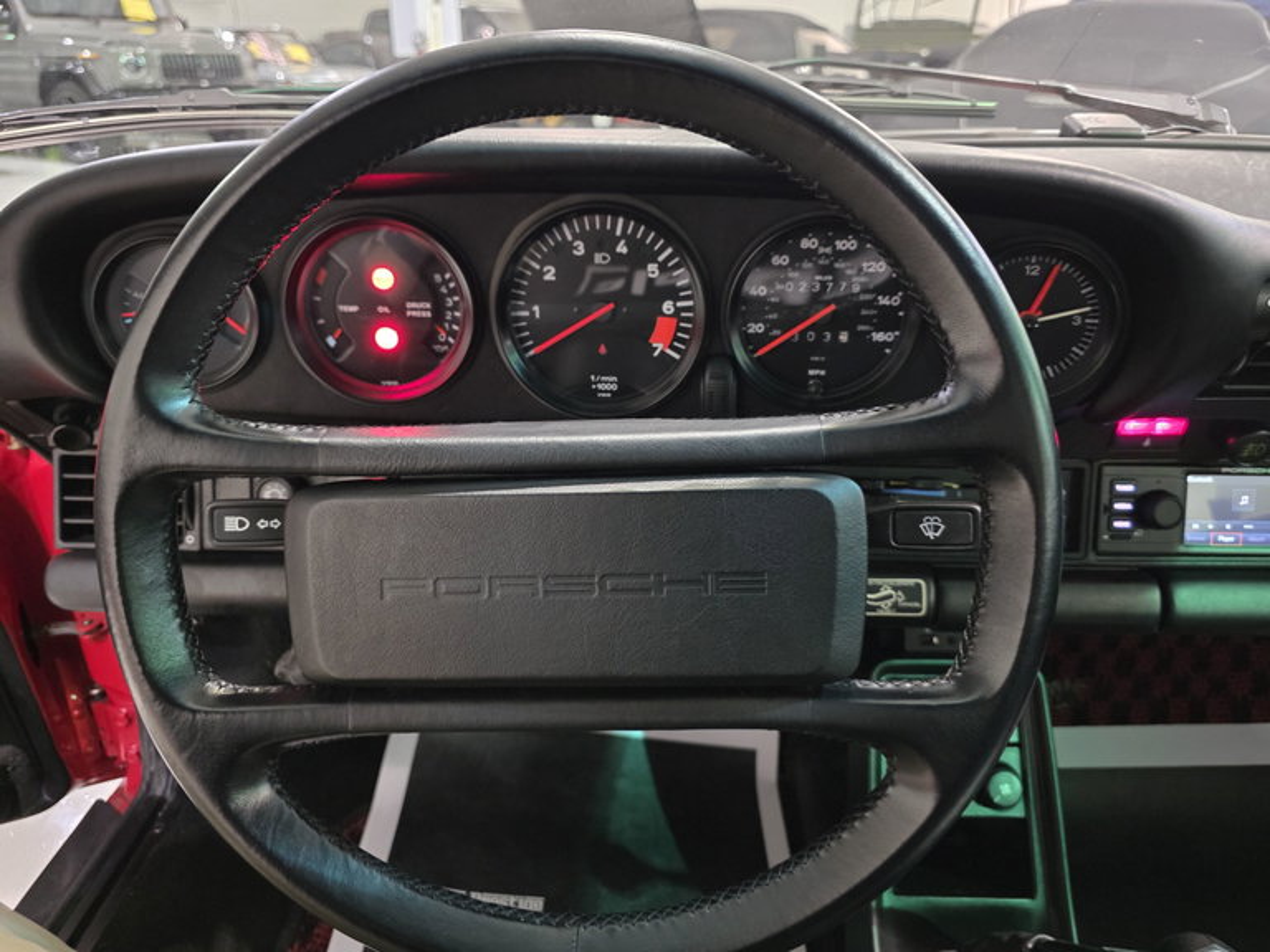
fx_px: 844
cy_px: 476
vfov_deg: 58.9
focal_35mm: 23
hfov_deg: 73.9
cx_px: 635
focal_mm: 6.3
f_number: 1.7
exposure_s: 1/17.2
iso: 1600
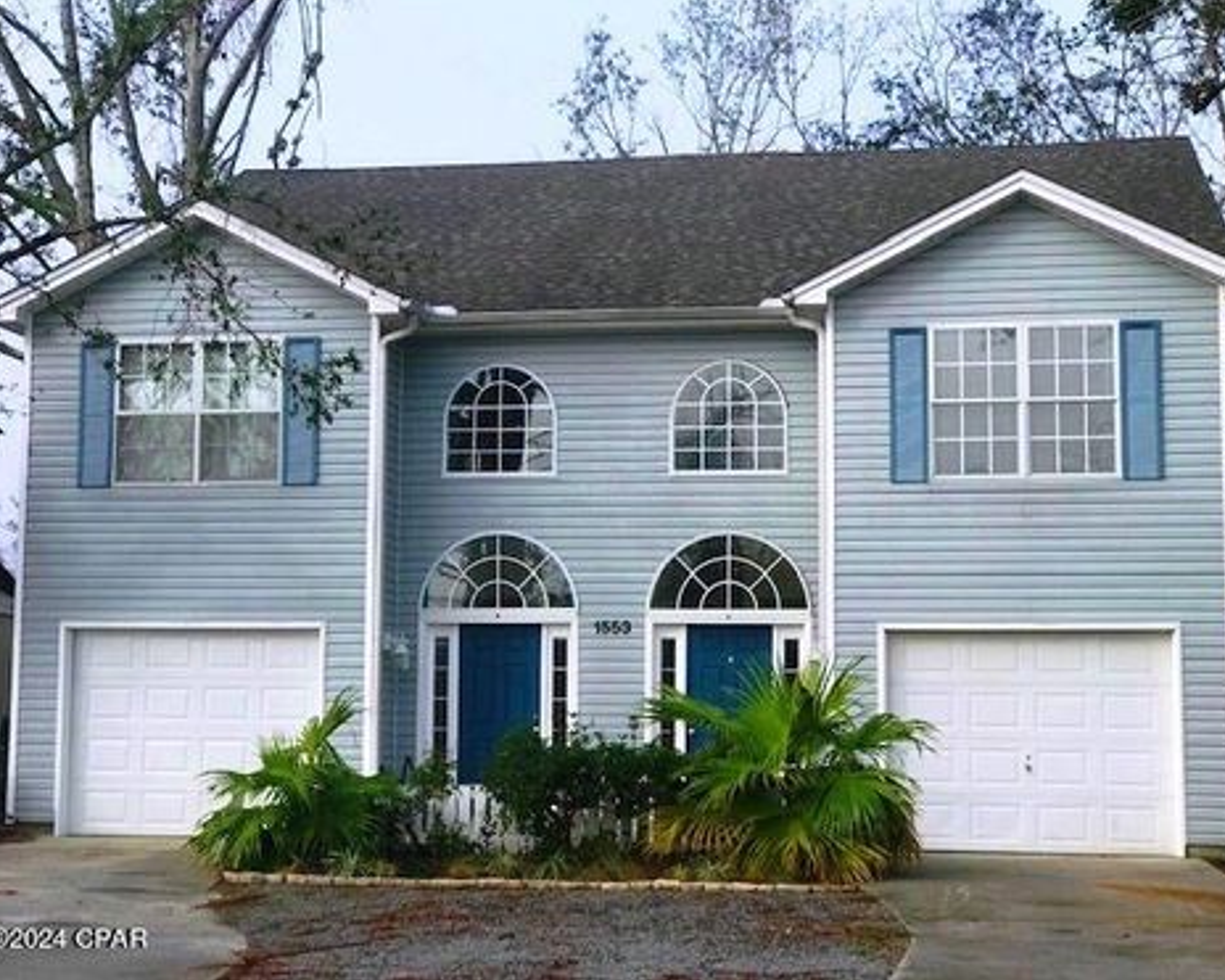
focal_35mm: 60
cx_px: 636
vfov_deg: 25.4
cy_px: 487
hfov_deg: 31.5
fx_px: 2175
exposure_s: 1/577
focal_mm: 6.6
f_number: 2.8
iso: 20
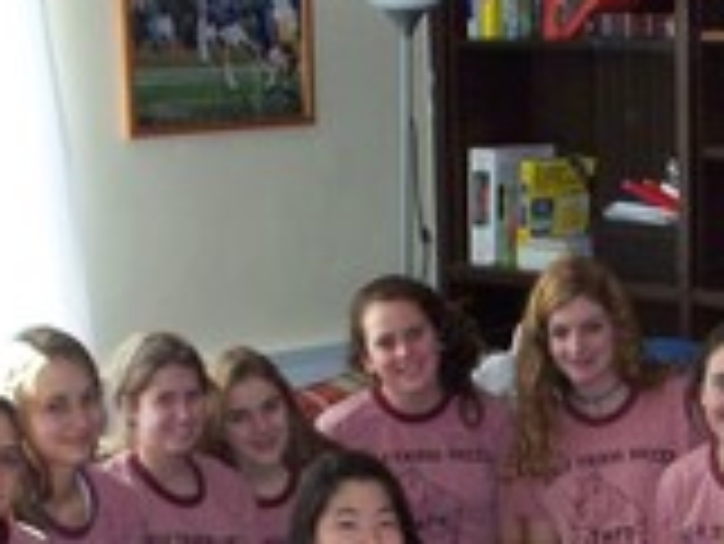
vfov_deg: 12.8
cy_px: 555
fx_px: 2386
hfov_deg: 17.1
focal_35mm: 114
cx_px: 603
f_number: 3.9
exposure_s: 1/80
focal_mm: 7.8
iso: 200
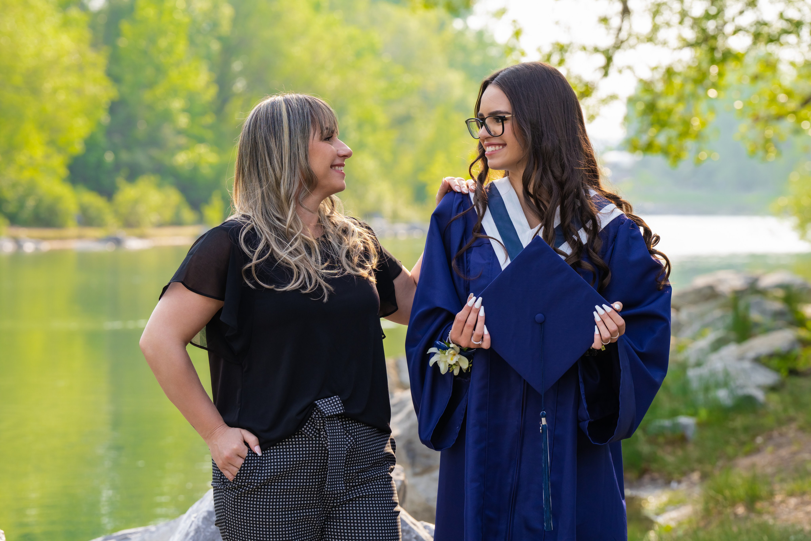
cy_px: 270
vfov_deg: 10.3
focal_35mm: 133
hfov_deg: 15.4
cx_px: 406
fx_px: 2996
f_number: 6.3
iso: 500
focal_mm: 133
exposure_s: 1/320
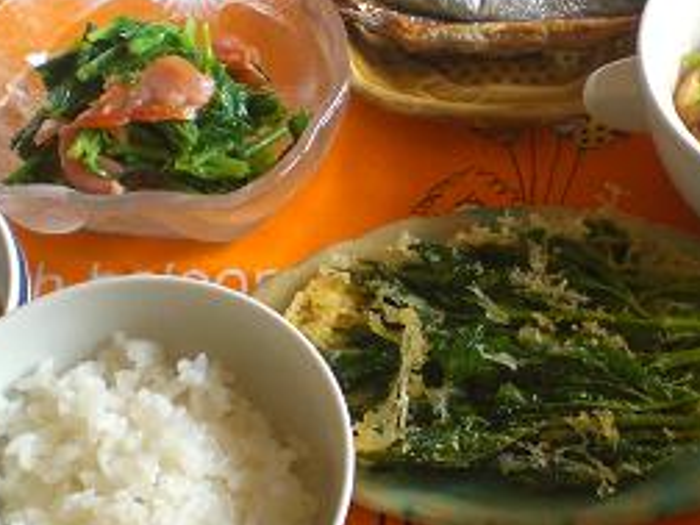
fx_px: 1416
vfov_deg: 21.0
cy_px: 300
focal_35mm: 70
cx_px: 519
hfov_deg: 27.4
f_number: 3.1
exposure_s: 1/60
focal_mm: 6.3
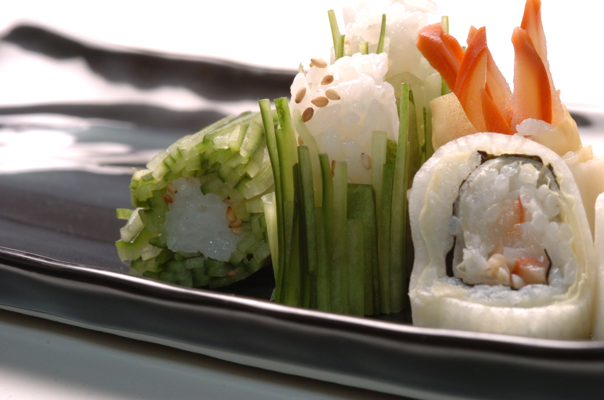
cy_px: 200
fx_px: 2637
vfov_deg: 8.7
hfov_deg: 13.1
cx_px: 302
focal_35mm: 158
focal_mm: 105
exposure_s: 6
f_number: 18
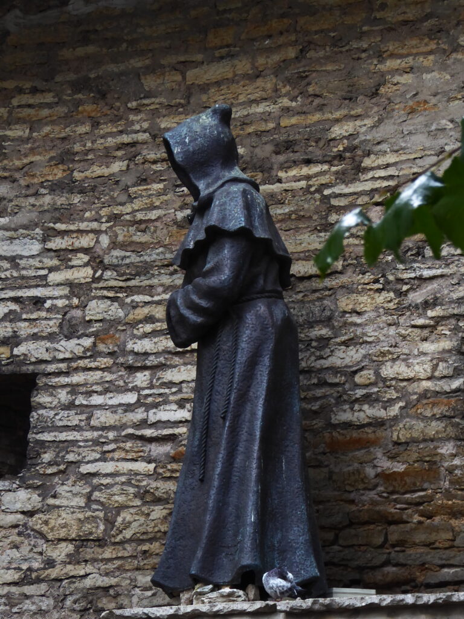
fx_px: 2556
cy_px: 310
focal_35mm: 143
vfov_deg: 13.8
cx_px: 232
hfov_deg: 10.4
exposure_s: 1/80
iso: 320
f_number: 5.4
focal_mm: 25.6
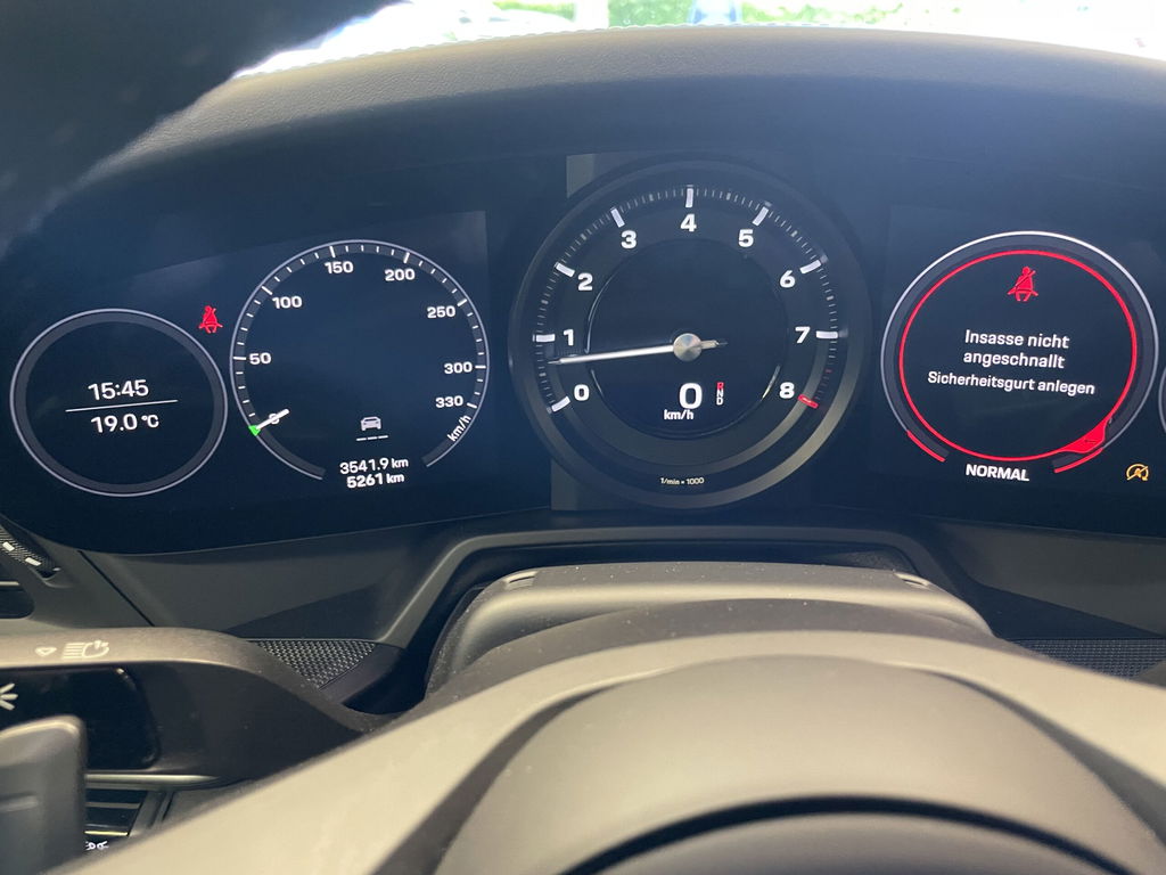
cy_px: 438
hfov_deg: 67.3
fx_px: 876
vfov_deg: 53.1
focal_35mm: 26
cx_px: 583
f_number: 1.6
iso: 500
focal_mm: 4.2
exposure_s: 1/25
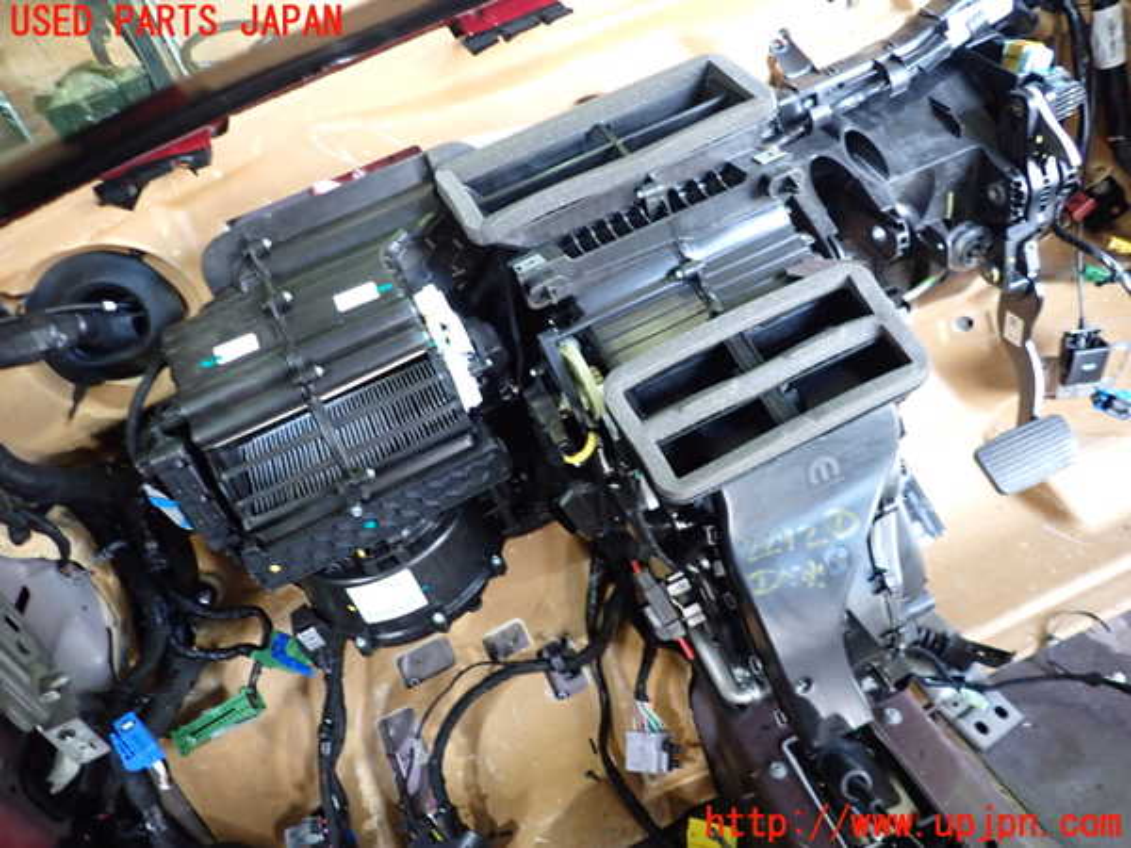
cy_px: 424
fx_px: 817
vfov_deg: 54.9
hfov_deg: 69.4
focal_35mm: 25
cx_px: 566
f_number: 2
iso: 500
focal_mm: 4.5
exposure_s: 1/30
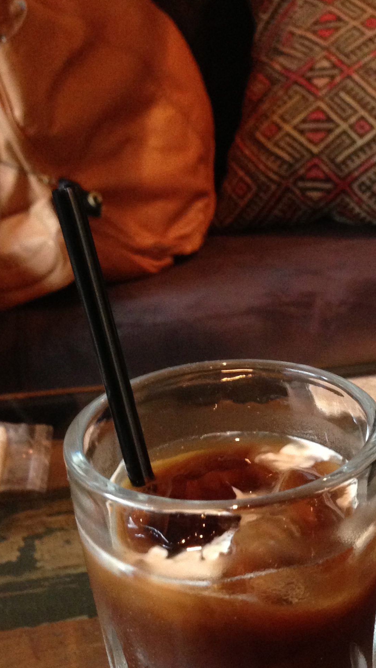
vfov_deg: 33.5
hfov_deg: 19.1
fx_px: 1081
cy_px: 524
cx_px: 391
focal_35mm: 61
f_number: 2.4
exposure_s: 1/20
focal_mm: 4.13
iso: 320
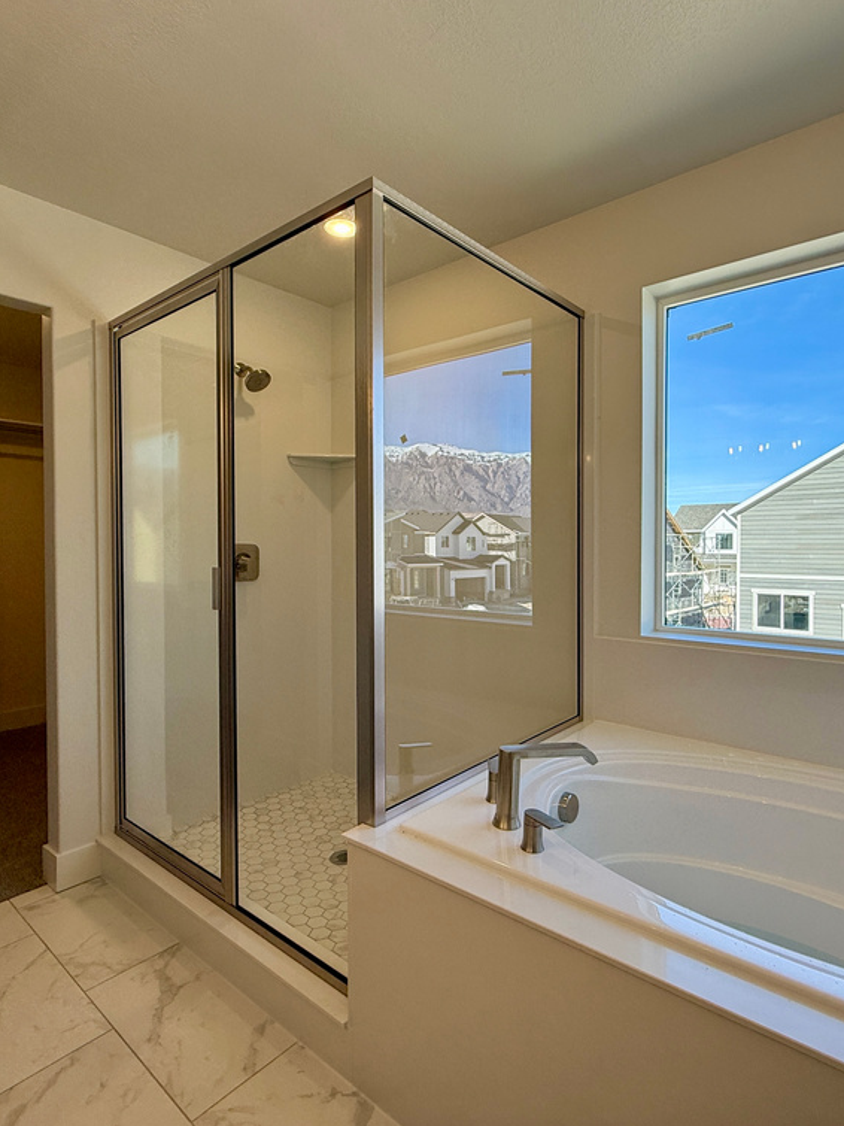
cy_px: 559
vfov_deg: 84.7
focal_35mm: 19
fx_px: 618
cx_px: 452
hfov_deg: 68.6
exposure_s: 1/333
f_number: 2.2
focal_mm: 2.22
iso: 64
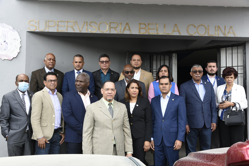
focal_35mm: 44
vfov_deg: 30.5
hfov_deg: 44.5
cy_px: 83
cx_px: 124
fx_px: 304
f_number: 8
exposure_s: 1/160
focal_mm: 44
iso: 500
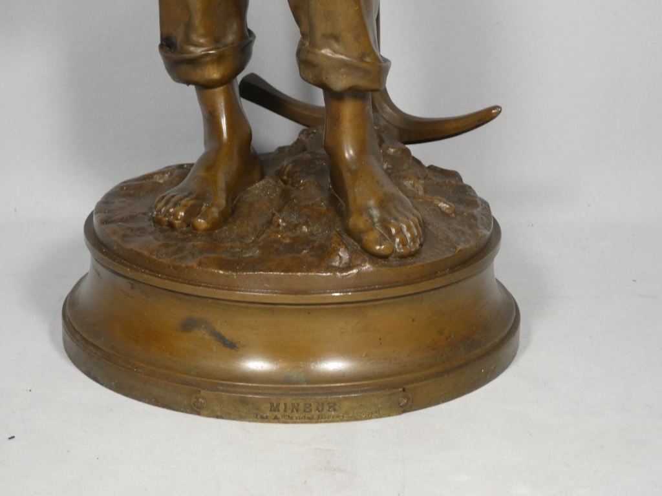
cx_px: 331
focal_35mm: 83
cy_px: 248
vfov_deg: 17.8
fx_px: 1587
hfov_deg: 23.6
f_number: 4.5
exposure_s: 1/80
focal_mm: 14.8
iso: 320
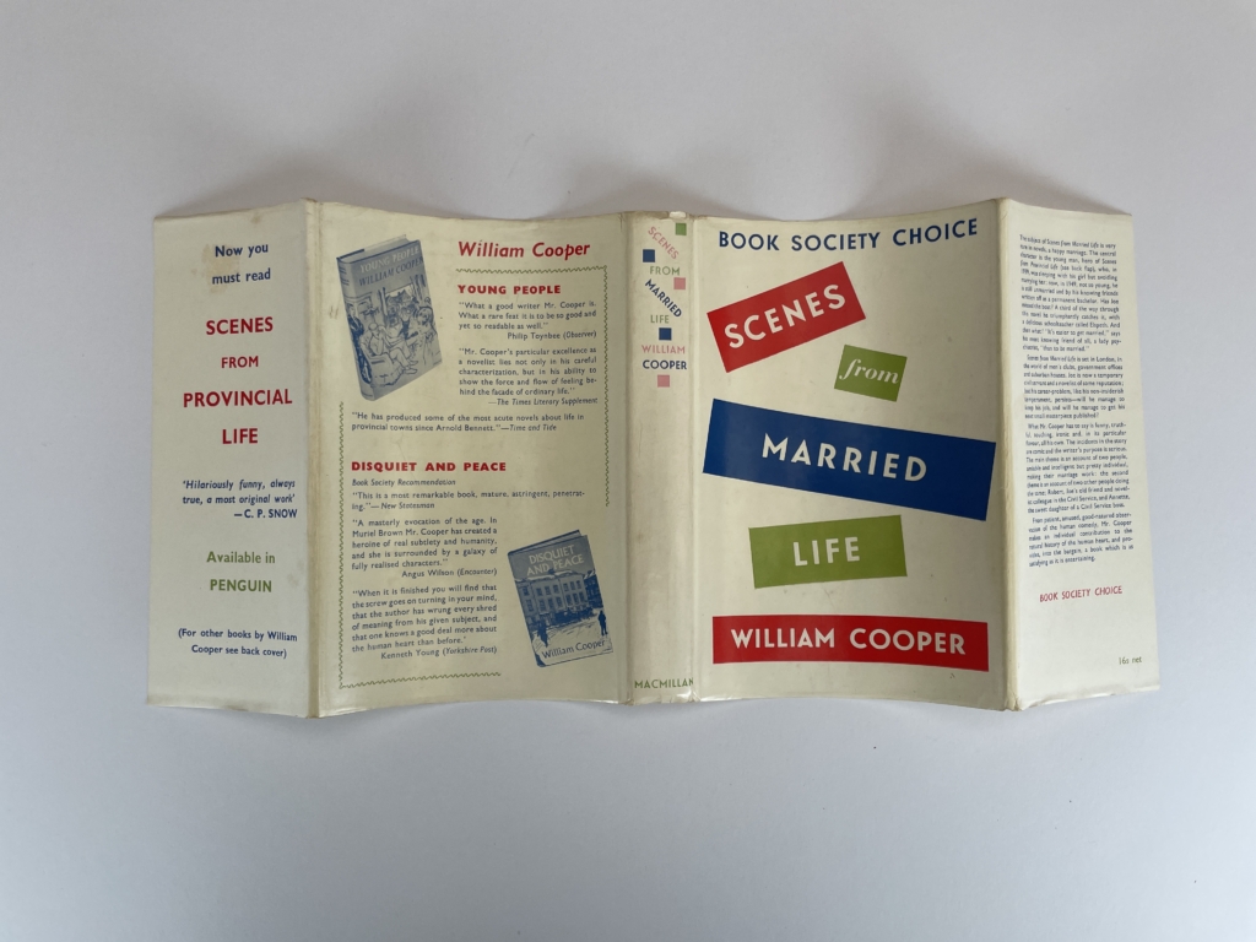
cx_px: 628
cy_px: 471
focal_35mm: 26
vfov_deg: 53.1
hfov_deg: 67.3
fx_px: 943
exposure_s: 1/303
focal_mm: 4.2
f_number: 1.6
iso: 32
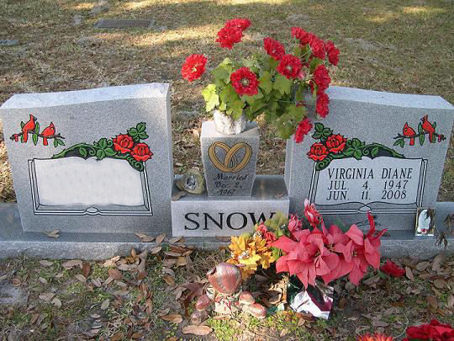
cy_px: 170
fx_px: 498
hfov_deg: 49.0
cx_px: 227
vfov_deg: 37.7
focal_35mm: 38
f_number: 2.8
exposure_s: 1/141
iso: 100
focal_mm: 8
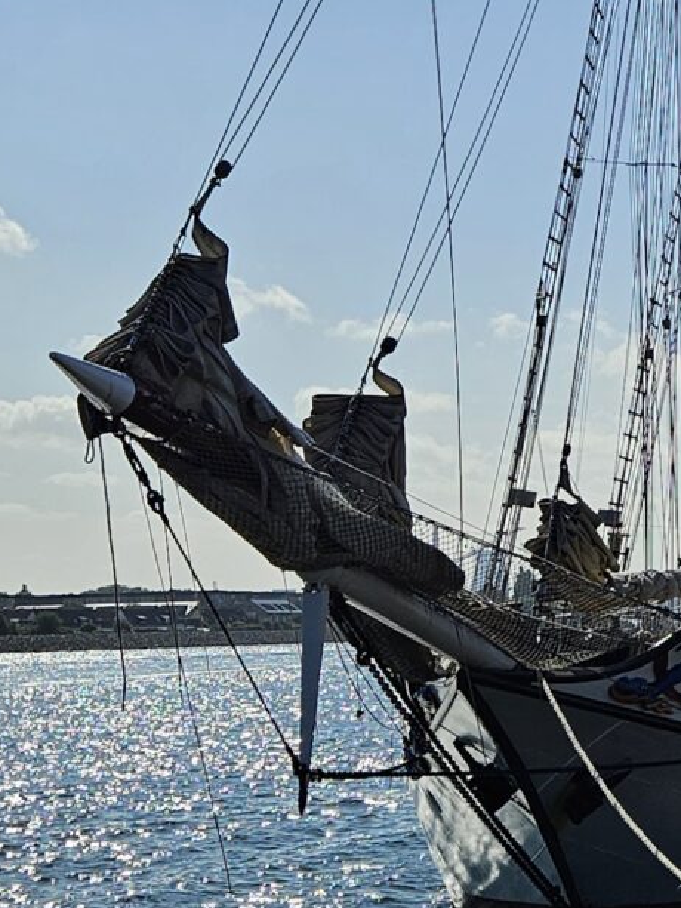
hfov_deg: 14.8
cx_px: 839
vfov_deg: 20.1
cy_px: 130
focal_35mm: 96
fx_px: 2517
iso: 25
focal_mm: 5.4
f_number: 1.8
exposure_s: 1/6003
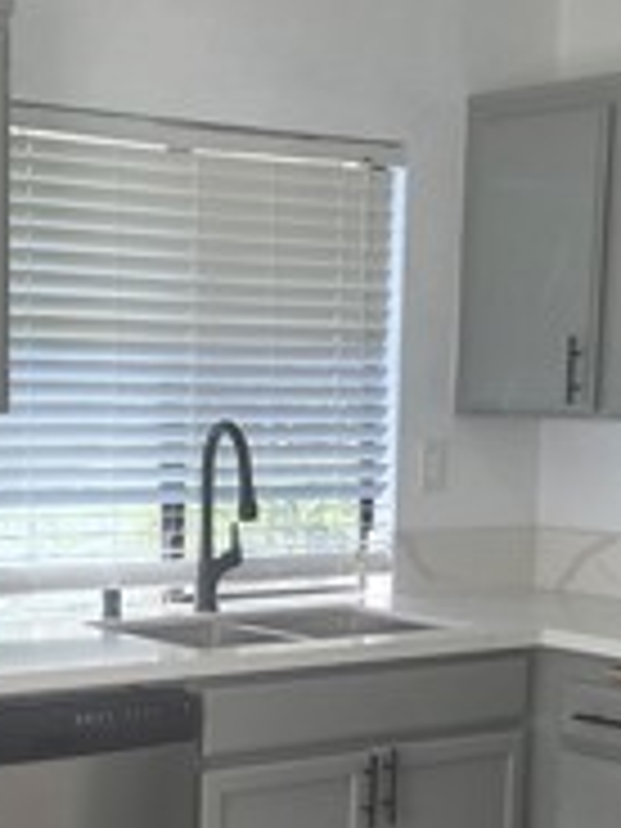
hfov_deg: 18.3
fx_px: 1914
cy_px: 558
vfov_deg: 24.3
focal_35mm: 80
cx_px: 148
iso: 50
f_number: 1.8
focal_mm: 5.4
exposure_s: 1/120
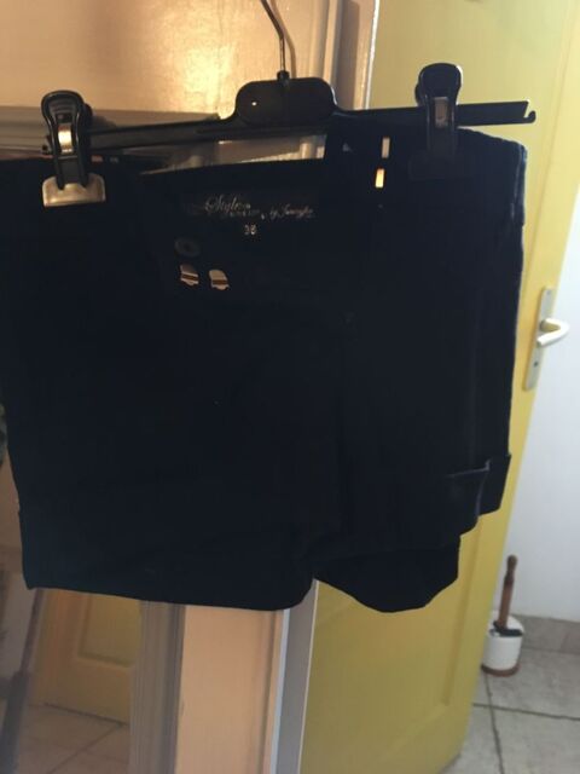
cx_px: 290
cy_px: 387
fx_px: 648
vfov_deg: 61.7
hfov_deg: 48.2
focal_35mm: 29
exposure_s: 1/17
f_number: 2.2
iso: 500
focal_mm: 4.15
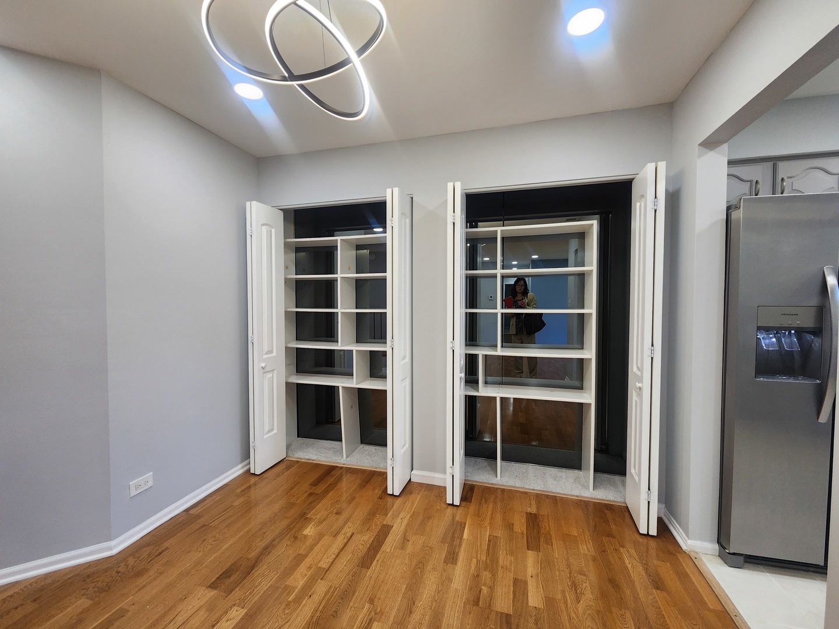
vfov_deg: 89.9
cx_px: 420
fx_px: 315
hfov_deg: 106.2
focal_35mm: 13
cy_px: 314
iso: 160
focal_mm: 2.2
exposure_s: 1/60
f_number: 2.2
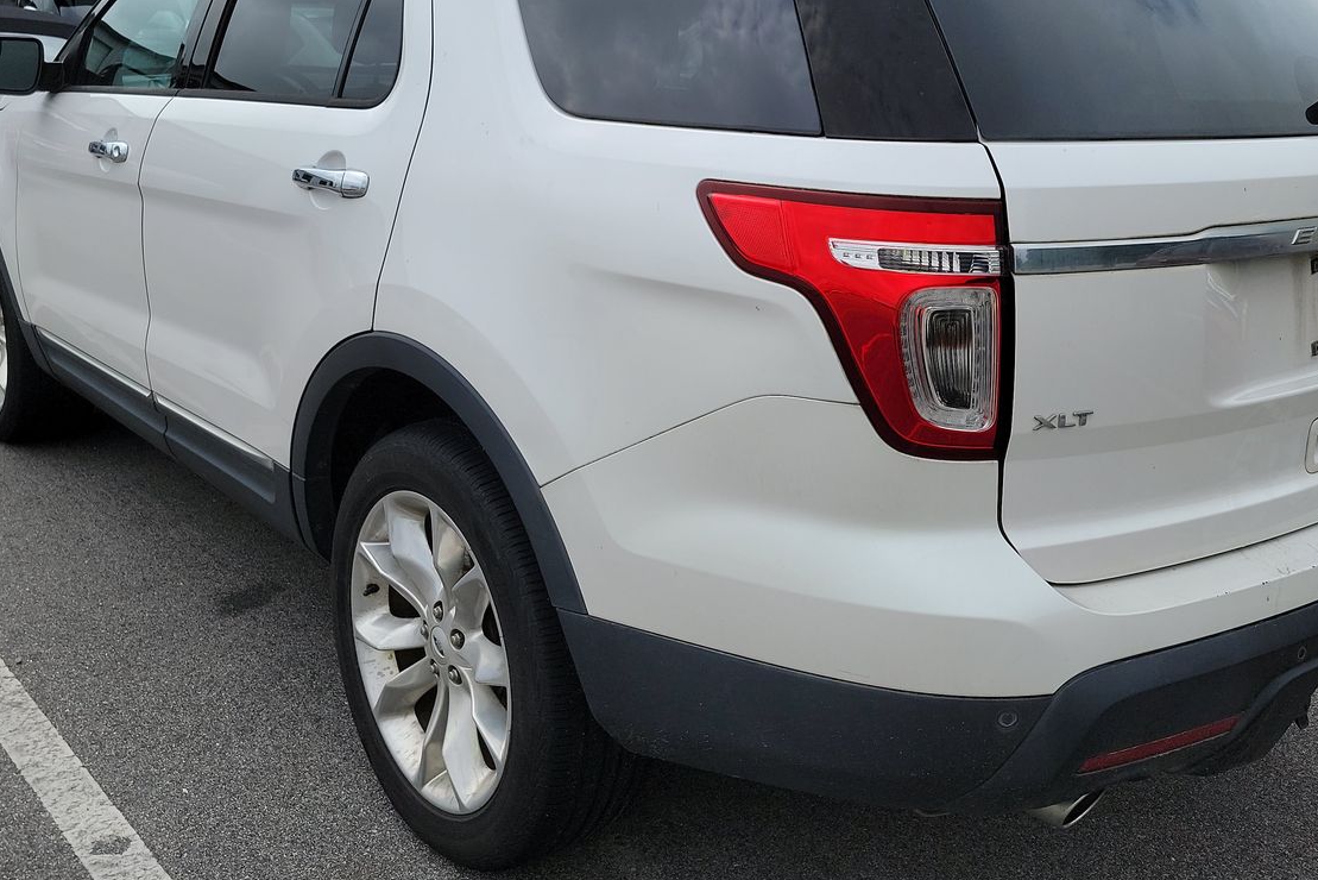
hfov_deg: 53.0
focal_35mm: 36
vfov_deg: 36.5
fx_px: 1318
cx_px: 718
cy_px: 293
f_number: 1.8
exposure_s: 1/549
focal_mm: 6.7
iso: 50
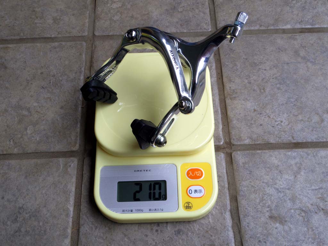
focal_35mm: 39
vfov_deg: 36.8
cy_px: 123
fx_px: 370
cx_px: 164
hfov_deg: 47.9
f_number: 8
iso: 100
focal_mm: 7
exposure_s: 1/80
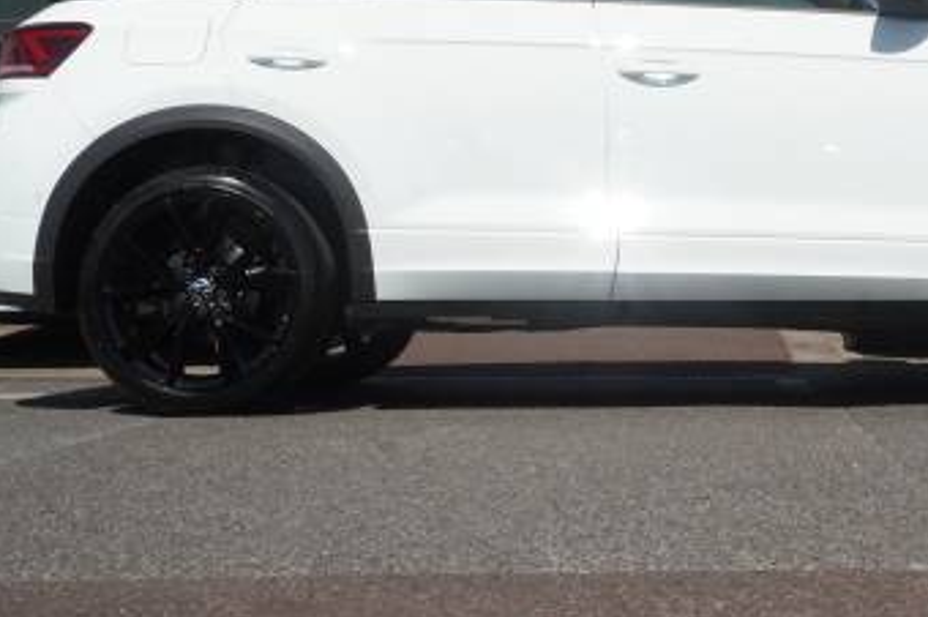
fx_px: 2034
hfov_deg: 25.4
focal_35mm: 79
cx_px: 688
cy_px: 44
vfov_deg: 17.0
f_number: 22
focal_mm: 28
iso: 500
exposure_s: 1/125
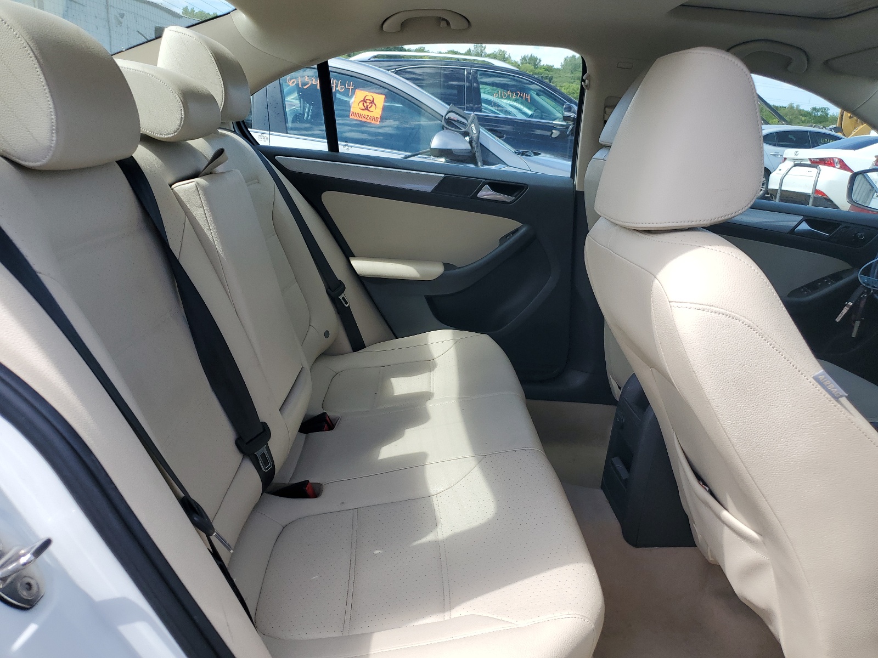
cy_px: 329
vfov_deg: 53.1
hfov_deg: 67.3
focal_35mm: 26
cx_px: 439
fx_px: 659
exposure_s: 1/1250
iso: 50
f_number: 1.5
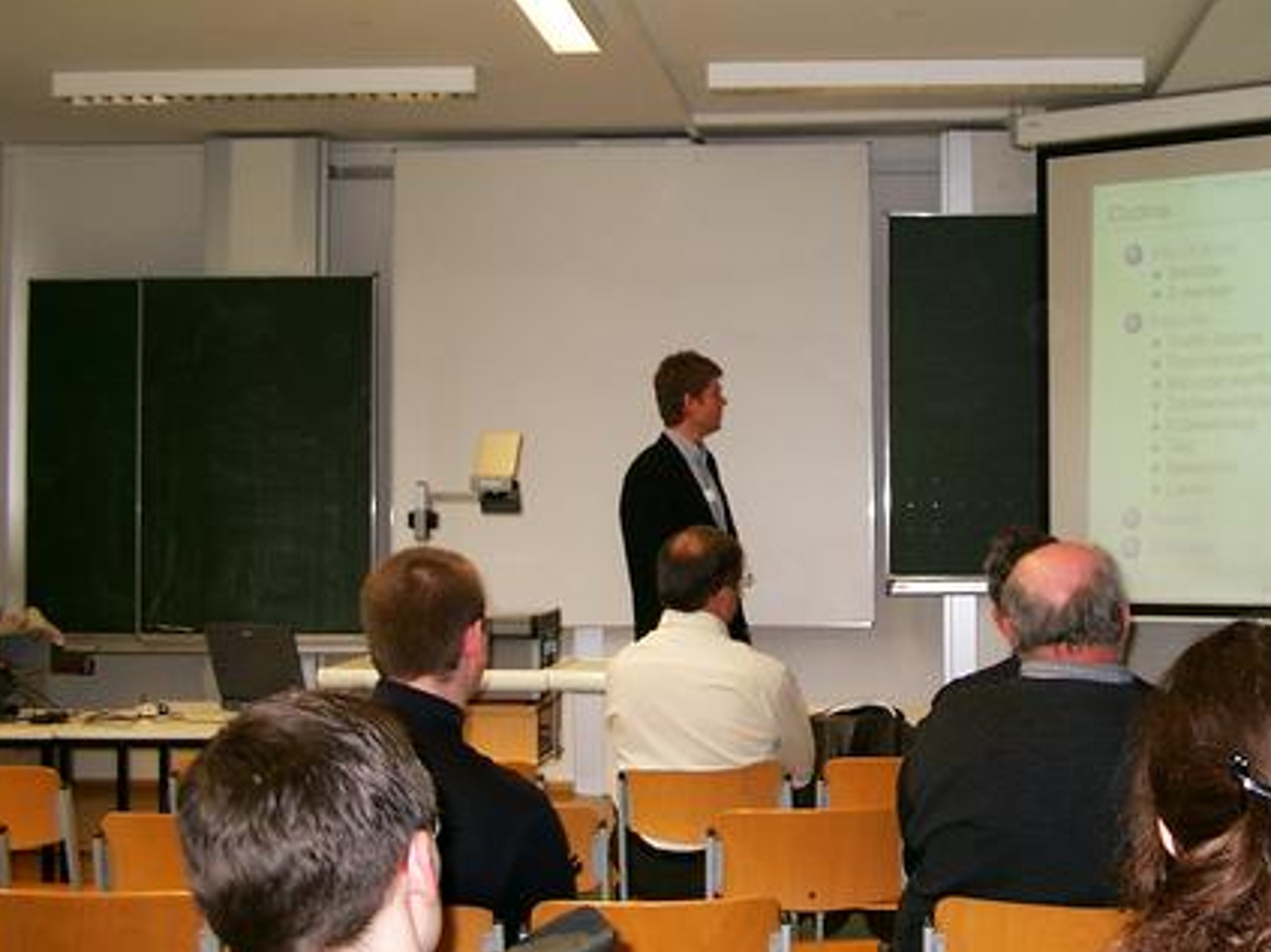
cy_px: 429
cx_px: 925
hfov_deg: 33.8
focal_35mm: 56
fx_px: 2056
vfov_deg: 26.1
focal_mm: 7.6
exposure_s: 1/60
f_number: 2.6
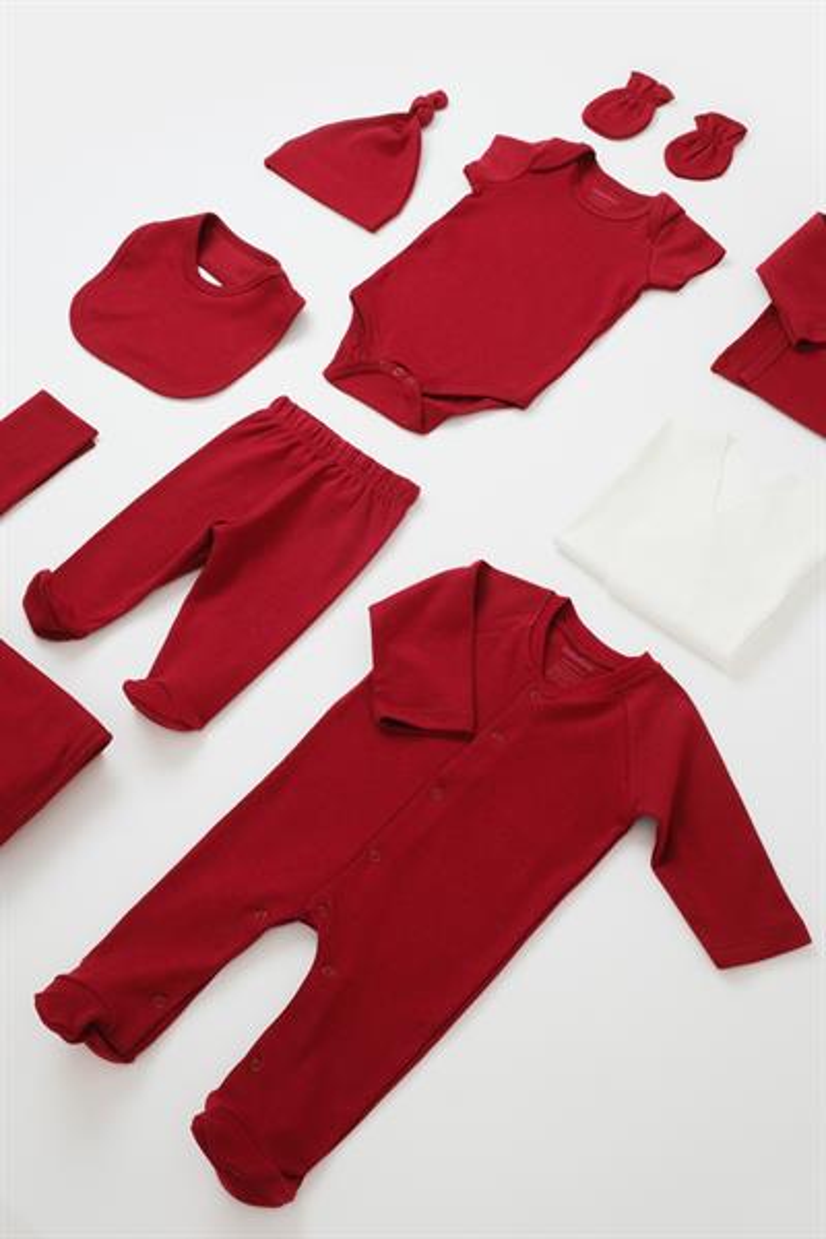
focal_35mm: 40
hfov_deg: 33.4
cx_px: 413
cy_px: 620
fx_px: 1377
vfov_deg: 48.5
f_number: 13
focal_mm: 26.5
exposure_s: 1/125
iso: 200
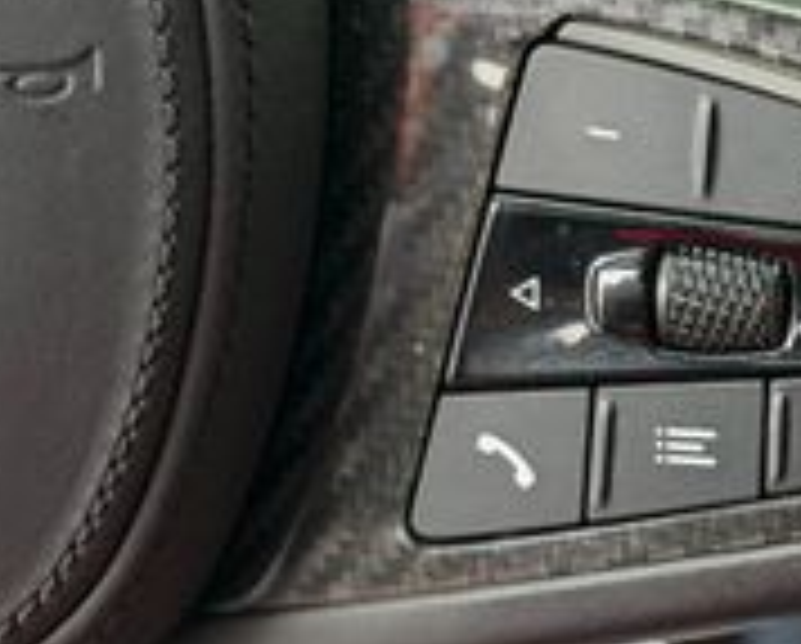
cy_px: 329
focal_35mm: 168
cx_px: 684
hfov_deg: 11.4
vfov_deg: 9.2
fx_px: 3989
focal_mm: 6.76
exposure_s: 1/190
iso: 200
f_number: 1.78
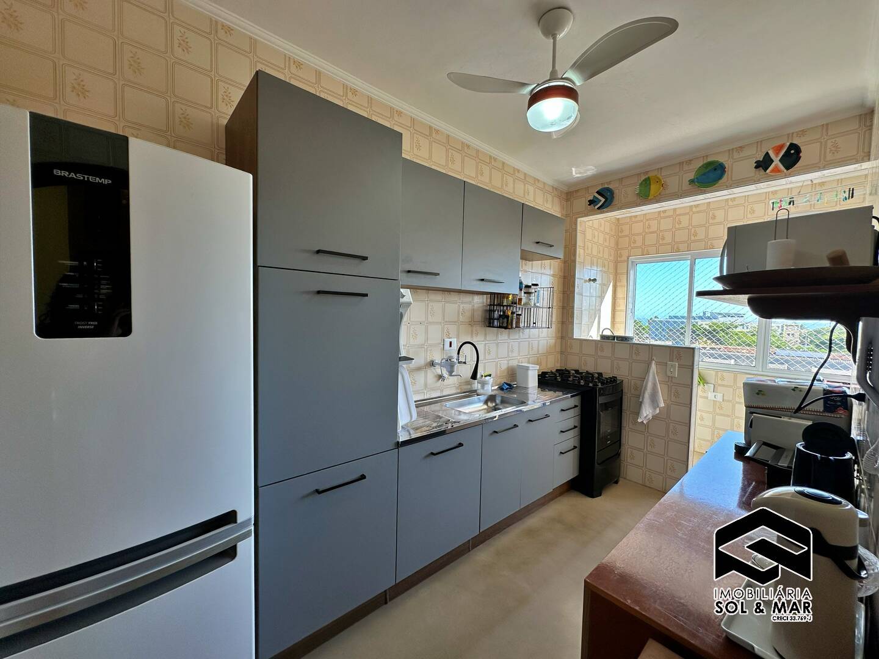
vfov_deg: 85.7
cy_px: 330
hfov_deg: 102.1
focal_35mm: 14
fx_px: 356
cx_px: 440
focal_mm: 2.22
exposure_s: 1/184
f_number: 2.2
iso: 40
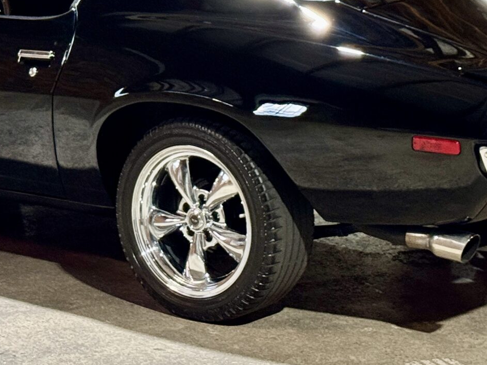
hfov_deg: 15.1
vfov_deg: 11.2
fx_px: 1829
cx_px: 141
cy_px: -62
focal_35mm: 130
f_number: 1.78
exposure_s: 1/33
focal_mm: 6.76
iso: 400
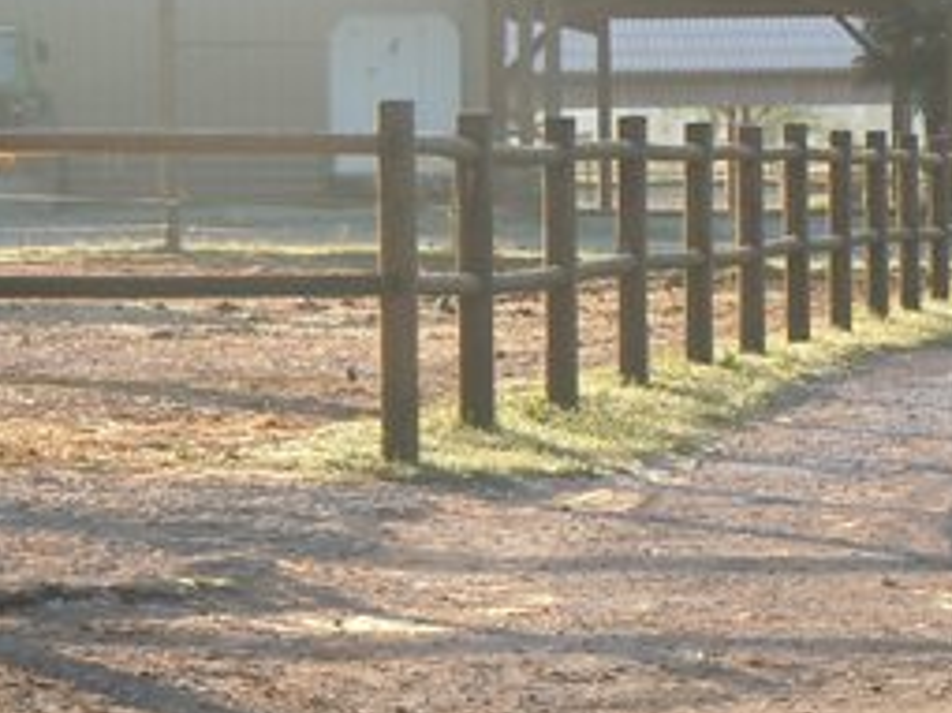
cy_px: 650
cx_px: 493
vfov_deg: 5.3
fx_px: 7669
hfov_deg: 7.1
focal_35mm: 279
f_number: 4.4
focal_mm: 16
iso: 100
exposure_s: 1/125
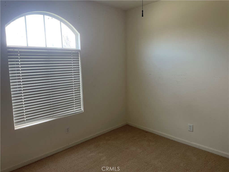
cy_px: 86
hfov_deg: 67.3
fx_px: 172
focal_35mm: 26
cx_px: 114
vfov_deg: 53.1
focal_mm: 4.2
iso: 125
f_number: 1.6
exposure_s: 1/121
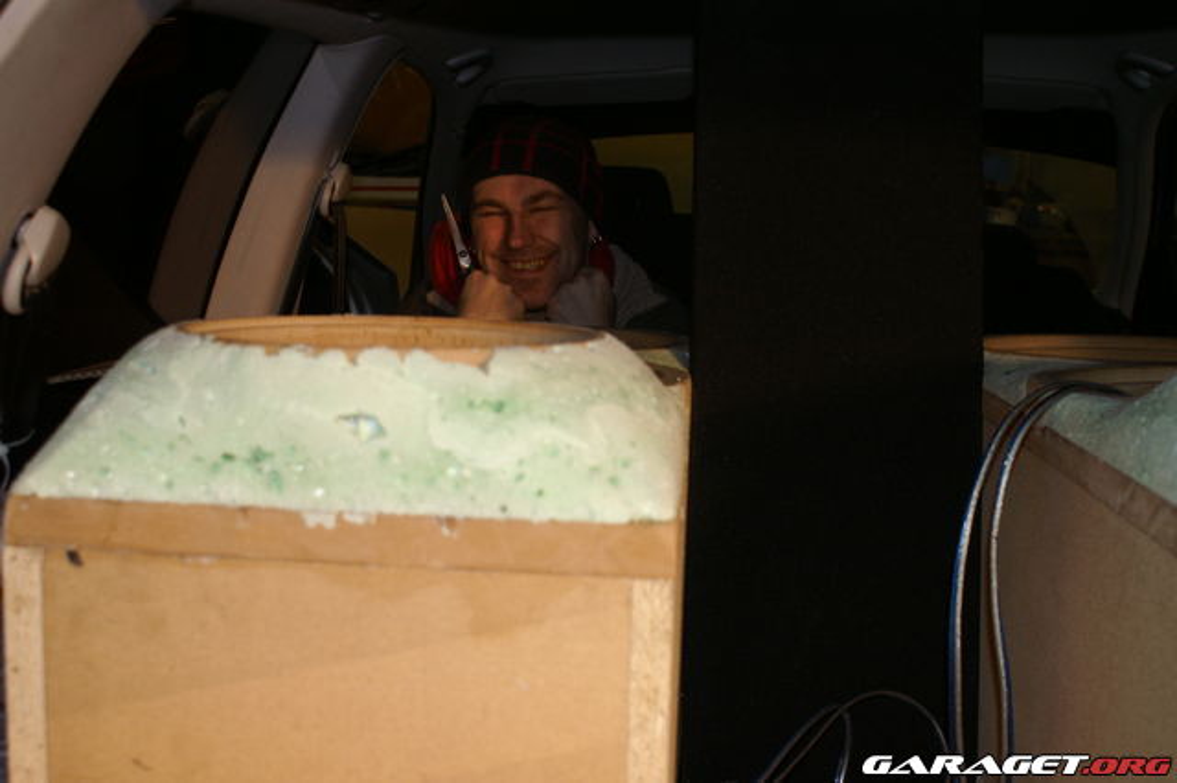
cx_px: 588
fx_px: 1372
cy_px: 392
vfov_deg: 31.9
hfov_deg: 46.4
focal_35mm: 42
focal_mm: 28
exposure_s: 1/60
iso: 400
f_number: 5
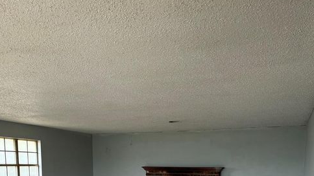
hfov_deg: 55.3
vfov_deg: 29.1
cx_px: 160
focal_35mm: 36
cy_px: 202
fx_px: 300
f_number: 1.78
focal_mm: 6.76
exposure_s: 1/121
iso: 125
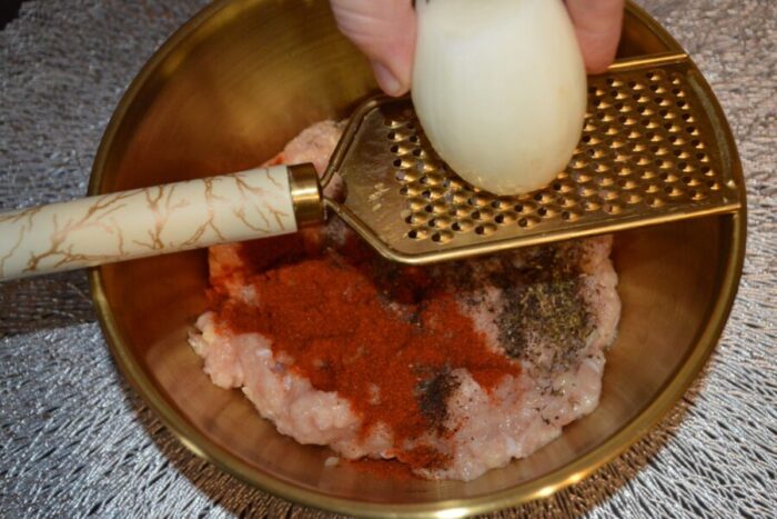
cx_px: 388
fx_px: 1036
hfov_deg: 41.1
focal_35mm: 48
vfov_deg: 28.1
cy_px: 260
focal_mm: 32
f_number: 4.8
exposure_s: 1/60
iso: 1800
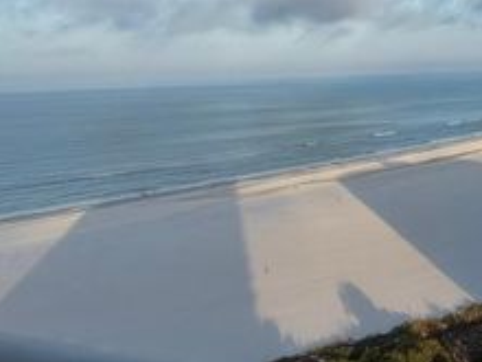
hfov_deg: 30.5
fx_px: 822
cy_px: 21
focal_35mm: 59
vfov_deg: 24.0
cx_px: 475
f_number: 1.6
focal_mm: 5.1
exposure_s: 1/2597
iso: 32
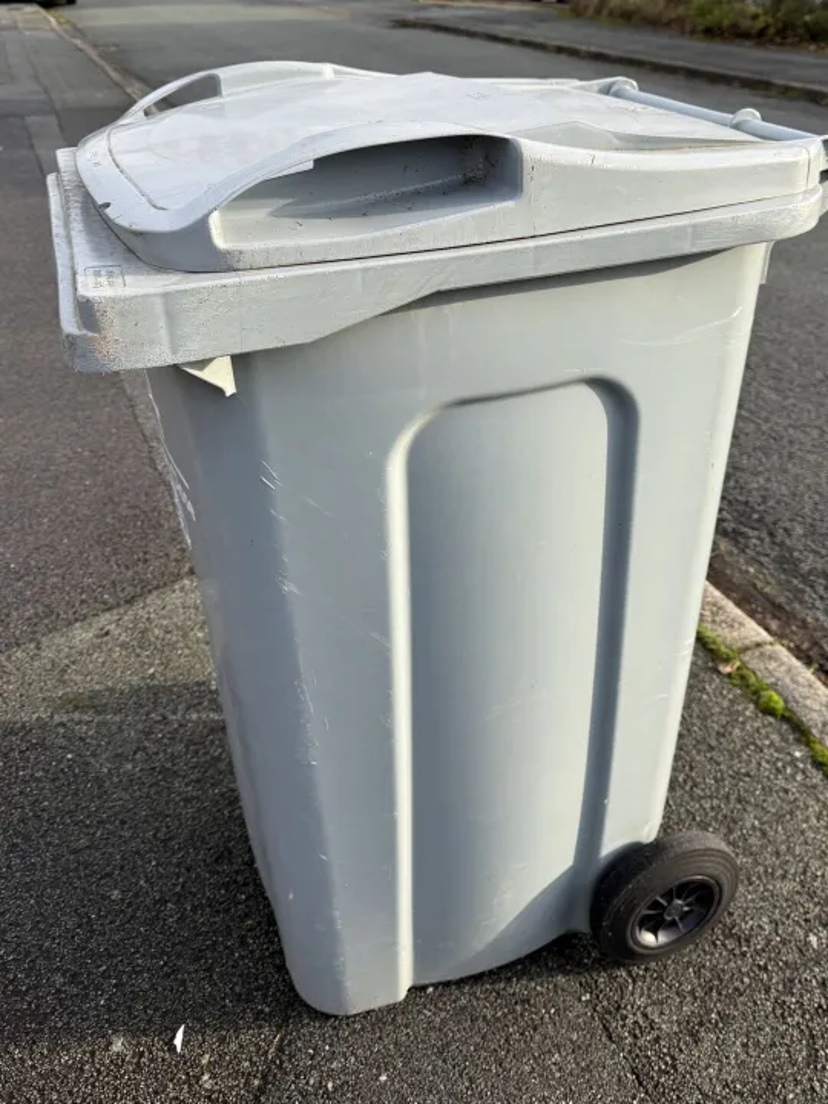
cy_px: 552
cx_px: 414
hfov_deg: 56.8
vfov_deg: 71.6
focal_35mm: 24
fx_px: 765
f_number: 1.78
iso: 80
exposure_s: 1/1060
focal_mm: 6.76
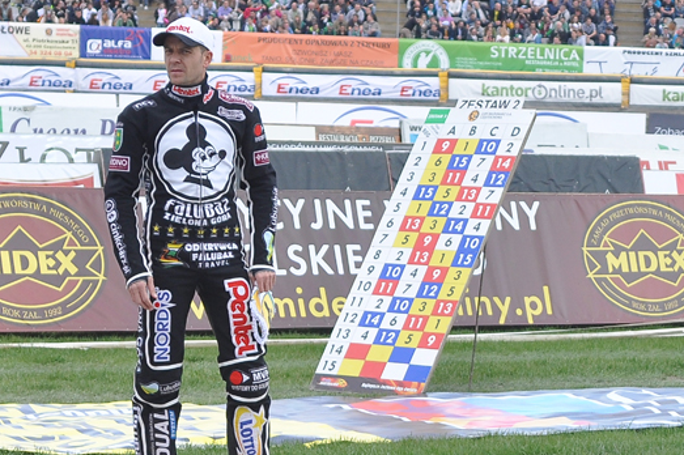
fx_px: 3019
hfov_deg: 12.8
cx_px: 640
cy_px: 394
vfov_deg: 8.6
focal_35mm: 159
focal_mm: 48
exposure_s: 1/640
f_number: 5.6
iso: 400
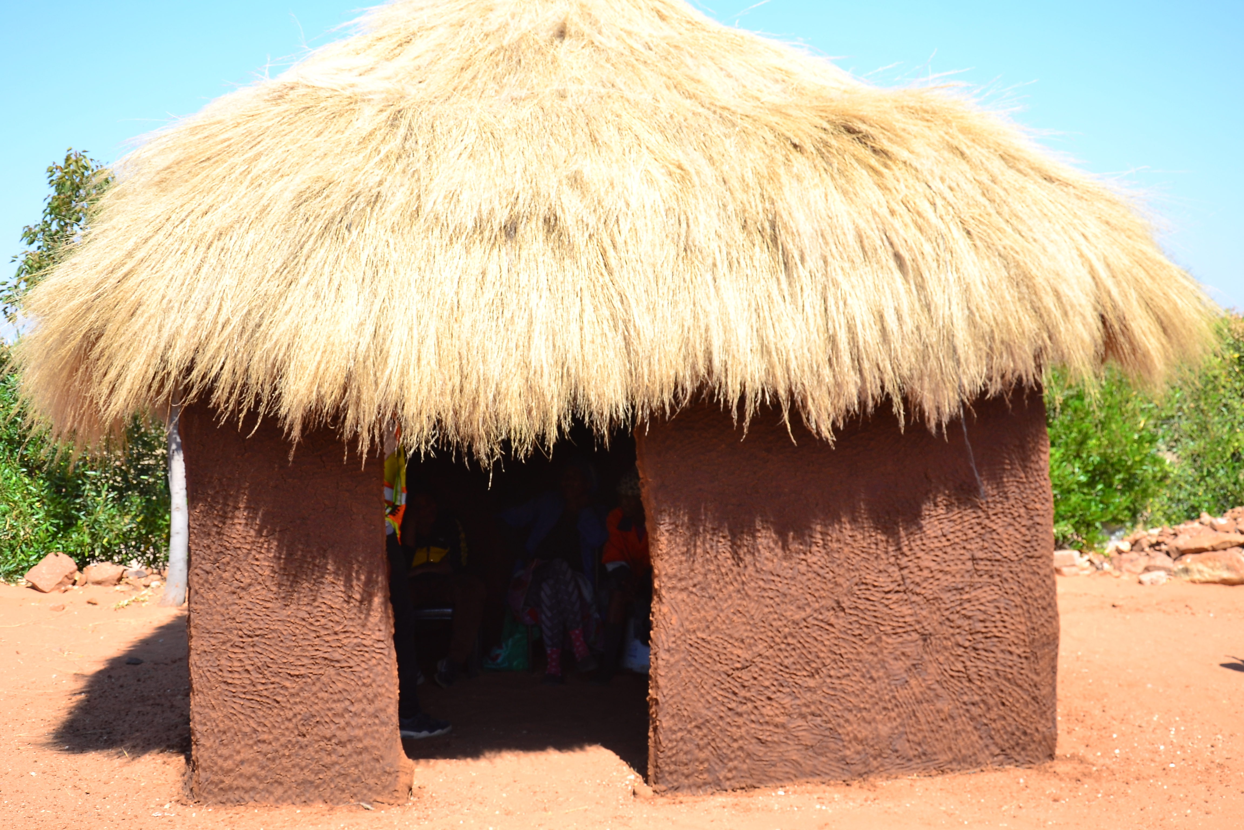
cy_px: 415
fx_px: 1814
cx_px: 622
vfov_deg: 25.8
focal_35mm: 52
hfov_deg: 37.9
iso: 100
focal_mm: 35
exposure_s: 1/160
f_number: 7.1
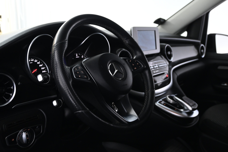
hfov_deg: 53.1
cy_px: 76
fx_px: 228
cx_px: 114
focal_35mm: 36
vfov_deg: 36.9
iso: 1600
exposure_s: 1/13
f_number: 4.2
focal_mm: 24
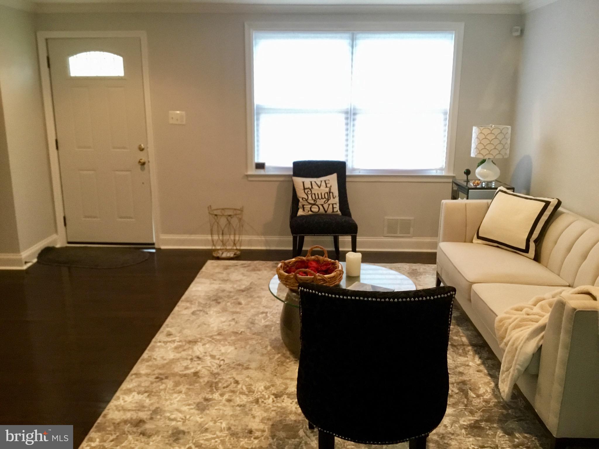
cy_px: 224
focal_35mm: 31
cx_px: 300
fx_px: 536
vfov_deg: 45.4
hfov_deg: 58.4
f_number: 2.4
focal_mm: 3.3
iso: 125
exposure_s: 1/30
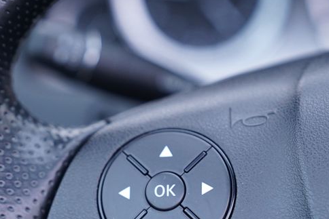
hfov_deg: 13.9
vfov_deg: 9.3
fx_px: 1353
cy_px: 181
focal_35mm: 148
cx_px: 162
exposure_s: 1/80
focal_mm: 70
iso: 2000
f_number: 2.8
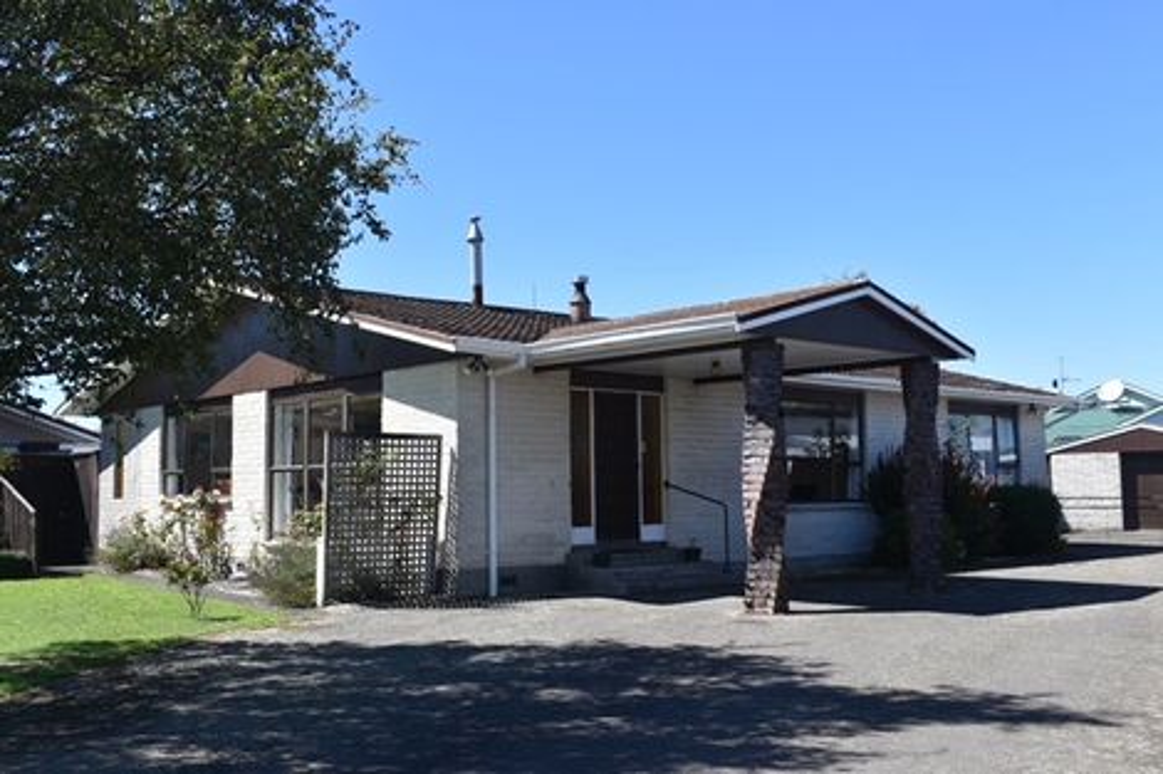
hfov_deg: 51.3
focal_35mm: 38
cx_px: 582
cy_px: 387
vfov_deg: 35.5
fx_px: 1211
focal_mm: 25
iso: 100
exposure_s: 1/160
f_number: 9
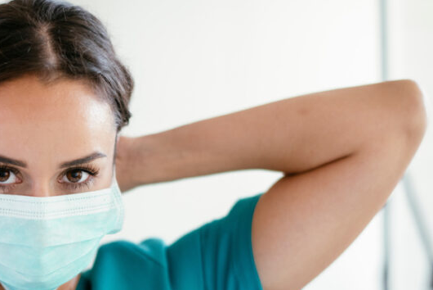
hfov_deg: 17.9
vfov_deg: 12.2
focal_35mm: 112
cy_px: 266
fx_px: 1348
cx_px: 35
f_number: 2
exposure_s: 1/125
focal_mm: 58
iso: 400
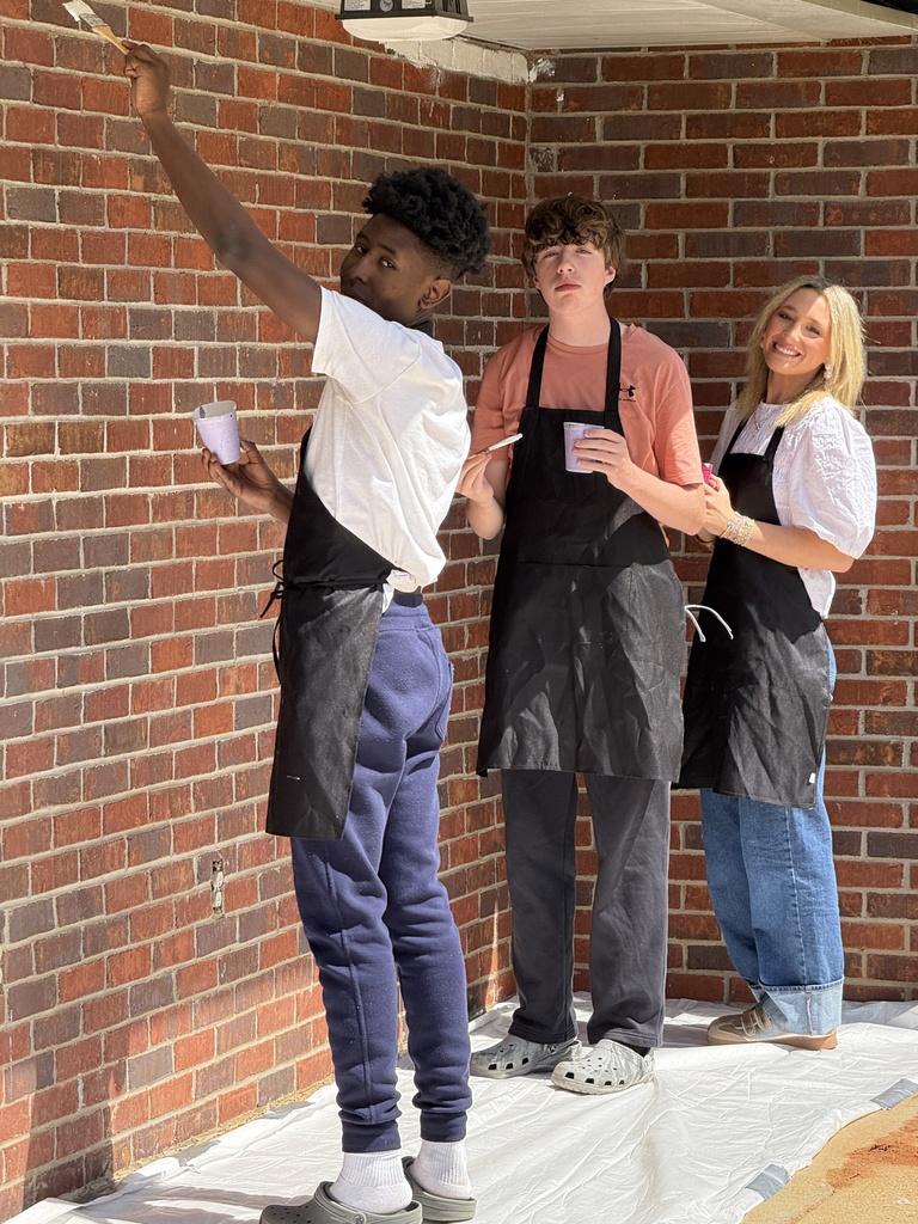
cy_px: 612
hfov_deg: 12.3
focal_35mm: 120
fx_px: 4243
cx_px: 459
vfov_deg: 16.4
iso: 64
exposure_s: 1/674
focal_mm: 15.66
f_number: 2.8
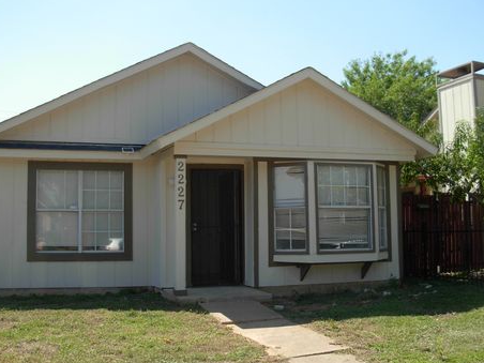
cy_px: 177
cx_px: 221
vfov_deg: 34.3
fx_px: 587
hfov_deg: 44.7
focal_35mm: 42
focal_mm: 6.3
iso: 79
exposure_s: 1/627
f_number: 2.9
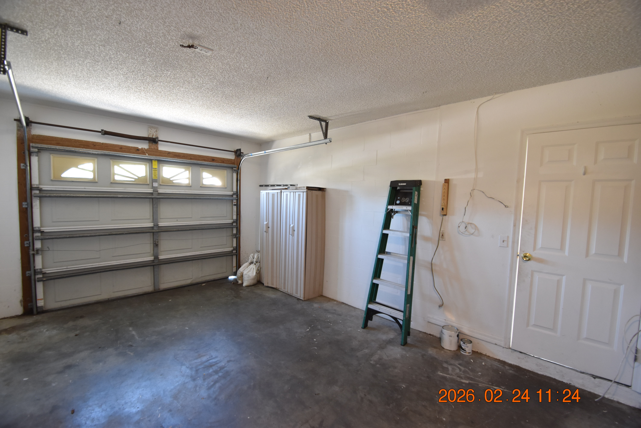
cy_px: 214
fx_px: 267
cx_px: 320
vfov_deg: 77.3
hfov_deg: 100.4
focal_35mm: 15
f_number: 3.5
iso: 800
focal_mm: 10
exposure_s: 1/20
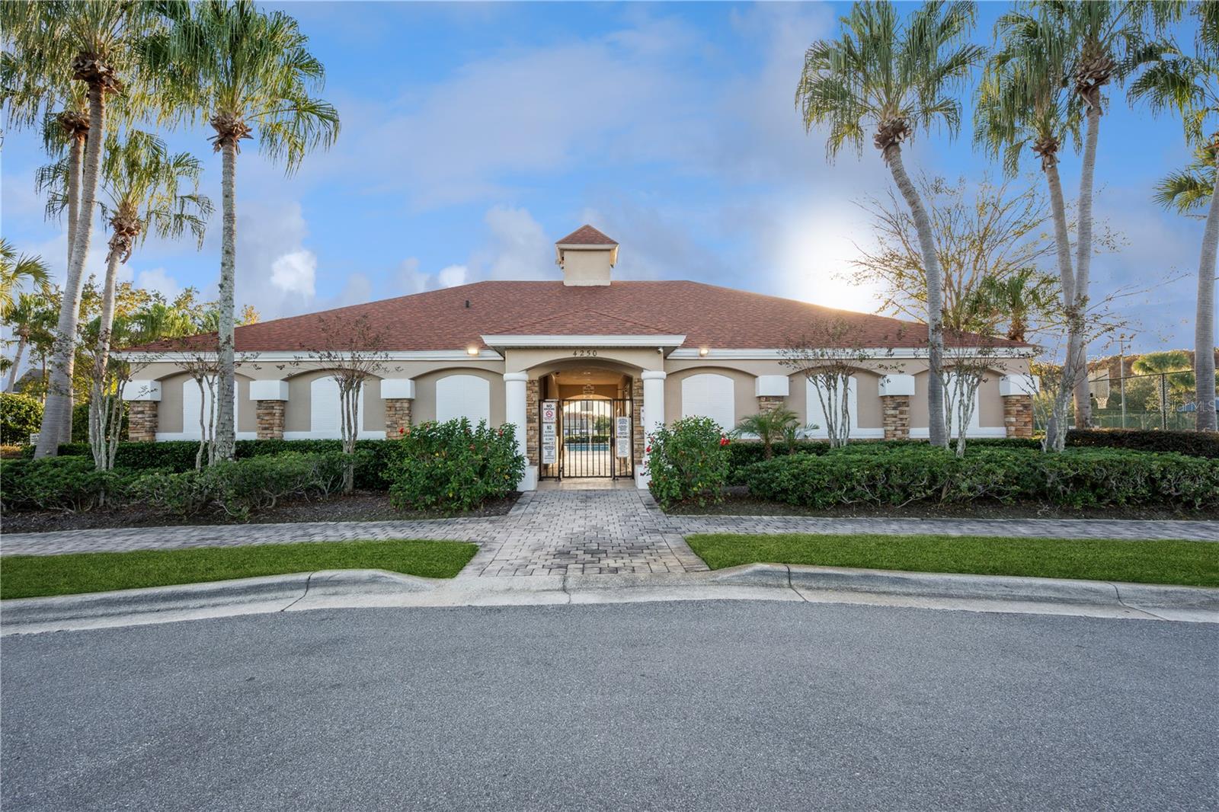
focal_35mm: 16
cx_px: 610
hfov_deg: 96.7
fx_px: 542
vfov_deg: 73.7
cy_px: 406
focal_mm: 16
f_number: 9
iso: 200
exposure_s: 1/250
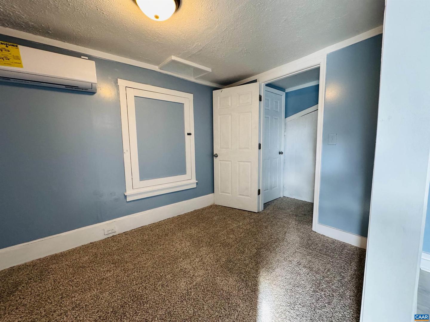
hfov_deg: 102.1
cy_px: 161
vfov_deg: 85.7
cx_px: 215
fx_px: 174
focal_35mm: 14
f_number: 2.2
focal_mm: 2.22
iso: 250
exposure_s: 1/60
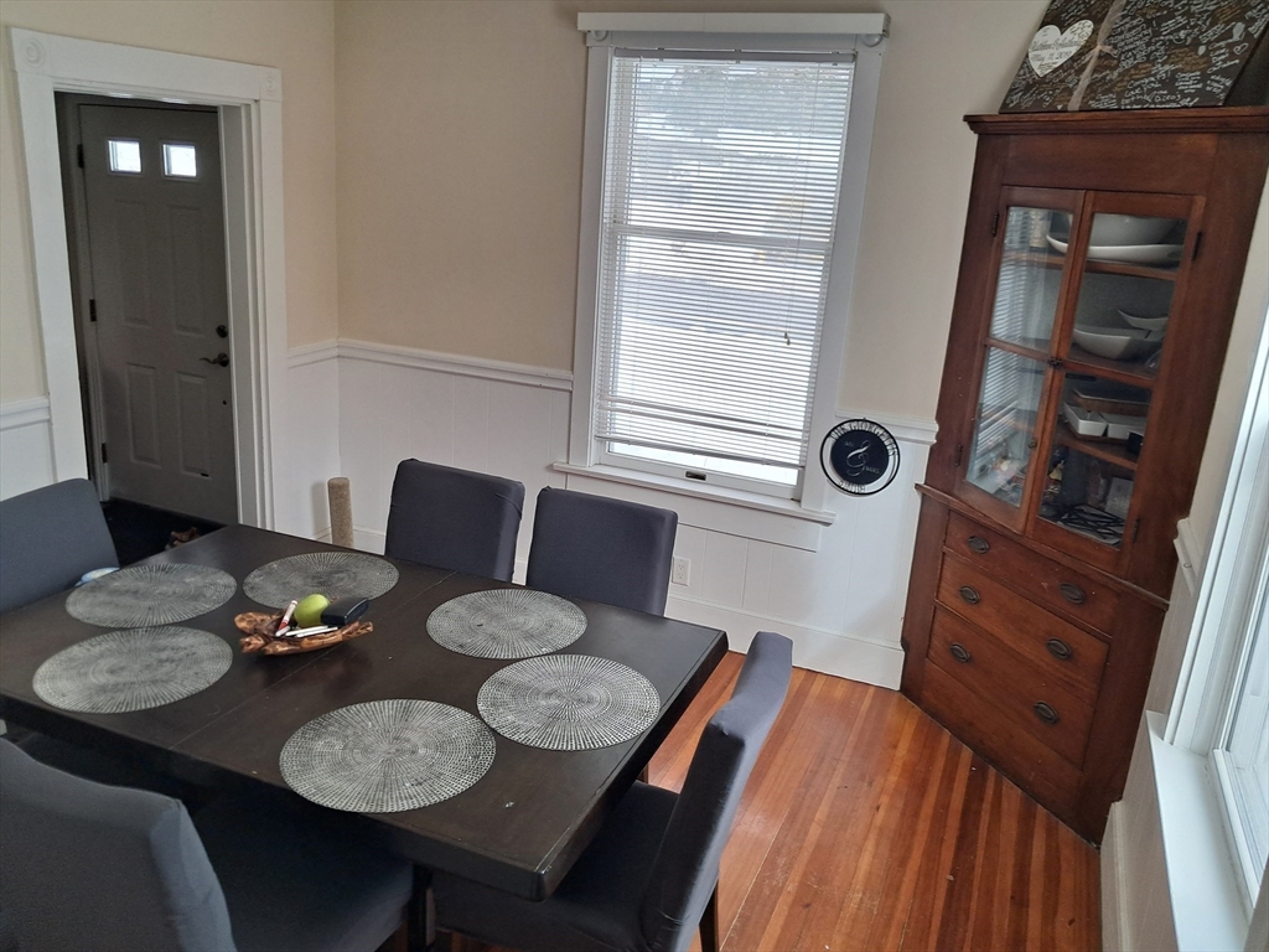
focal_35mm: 27
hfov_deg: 65.3
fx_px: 990
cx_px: 634
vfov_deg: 51.4
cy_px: 476
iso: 50
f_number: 1.8
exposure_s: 1/100
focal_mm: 4
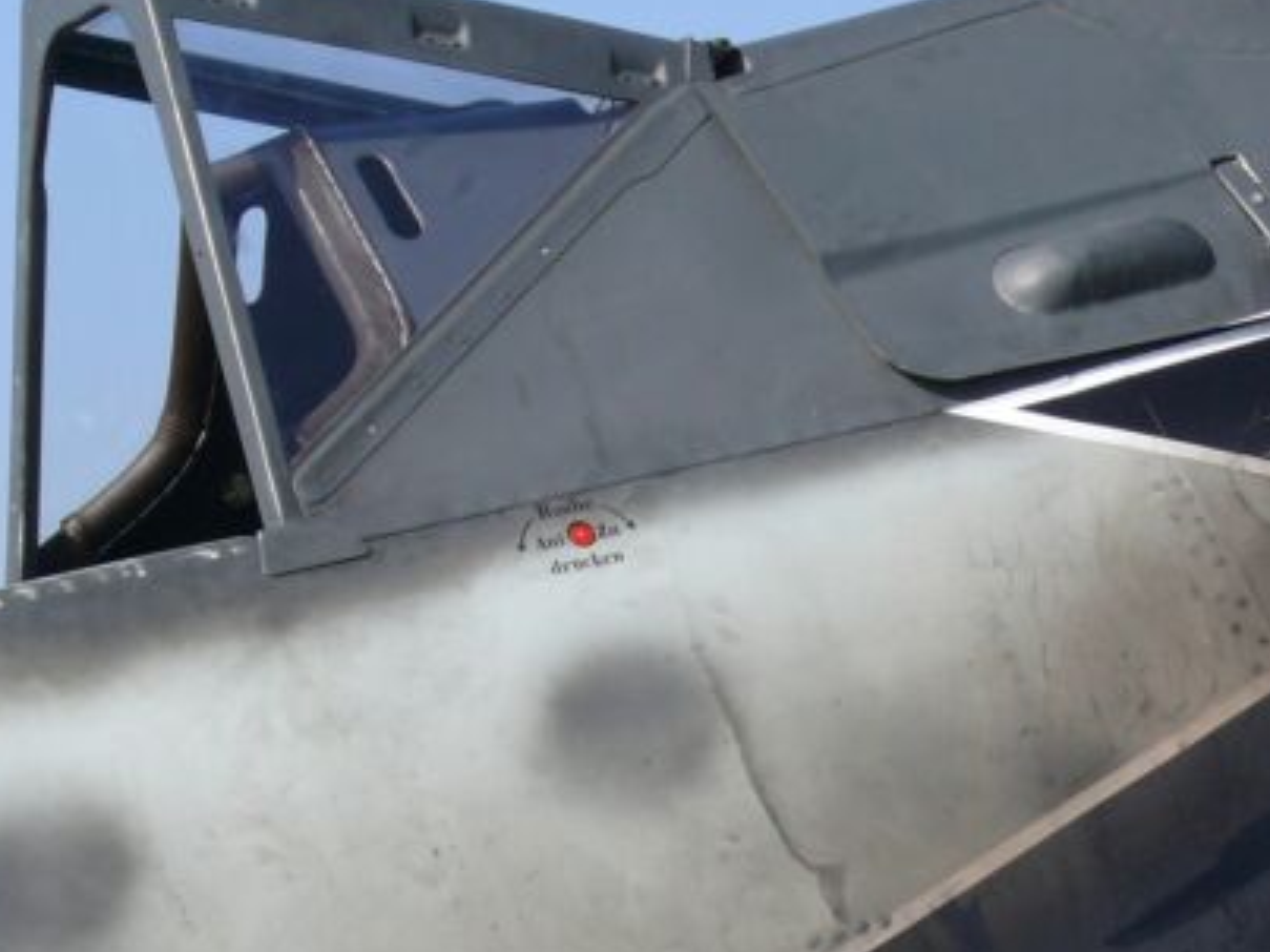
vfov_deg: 7.4
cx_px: 646
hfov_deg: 9.8
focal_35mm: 201
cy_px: 503
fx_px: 7372
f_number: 5.6
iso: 100
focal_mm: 19.3
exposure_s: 1/500
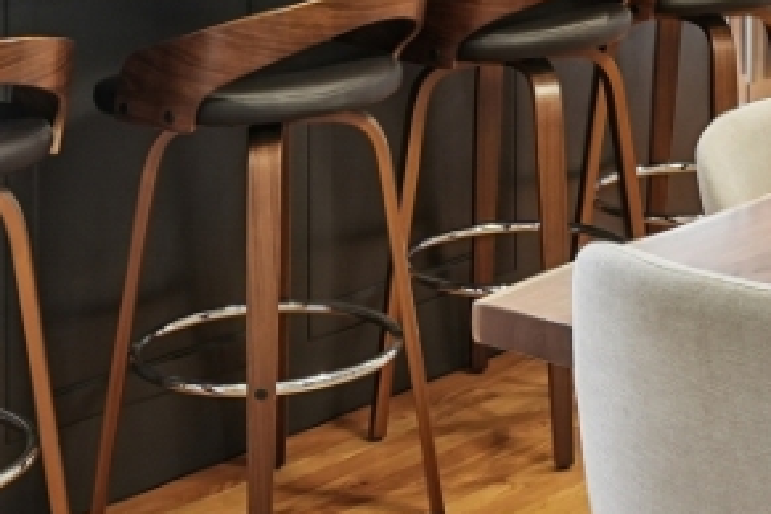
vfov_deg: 12.9
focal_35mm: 99
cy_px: -321
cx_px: 790
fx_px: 2120
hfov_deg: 19.9
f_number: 5.6
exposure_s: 1/6
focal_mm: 16
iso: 400
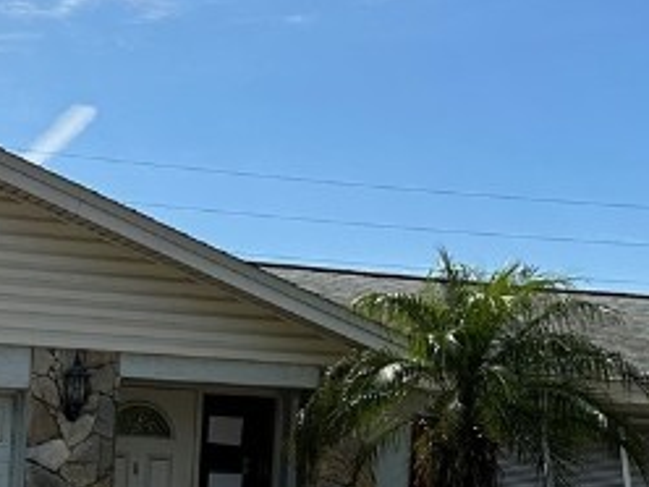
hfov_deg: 19.7
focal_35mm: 99
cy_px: 579
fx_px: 1856
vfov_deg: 14.5
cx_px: 154
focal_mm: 6.86
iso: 80
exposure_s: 1/8197
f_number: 1.78
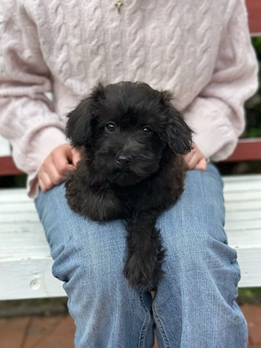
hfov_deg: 29.7
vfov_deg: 38.9
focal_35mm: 49
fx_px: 493
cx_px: 131
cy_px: 176
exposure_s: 1/927
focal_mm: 6.86
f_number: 1.78
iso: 80
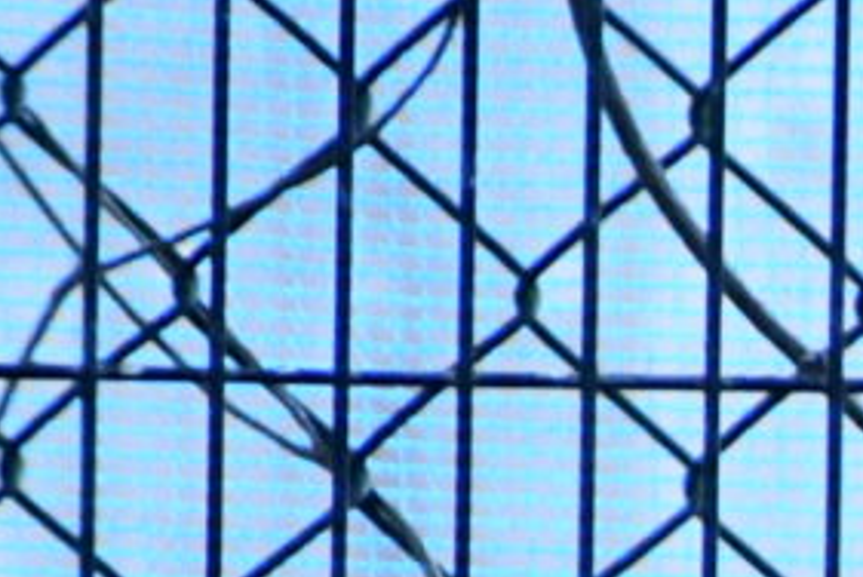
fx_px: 49145
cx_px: 2343
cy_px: 1274
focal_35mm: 2048
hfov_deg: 1.0
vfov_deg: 0.7
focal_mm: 200
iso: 3200
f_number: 6.3
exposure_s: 1/100
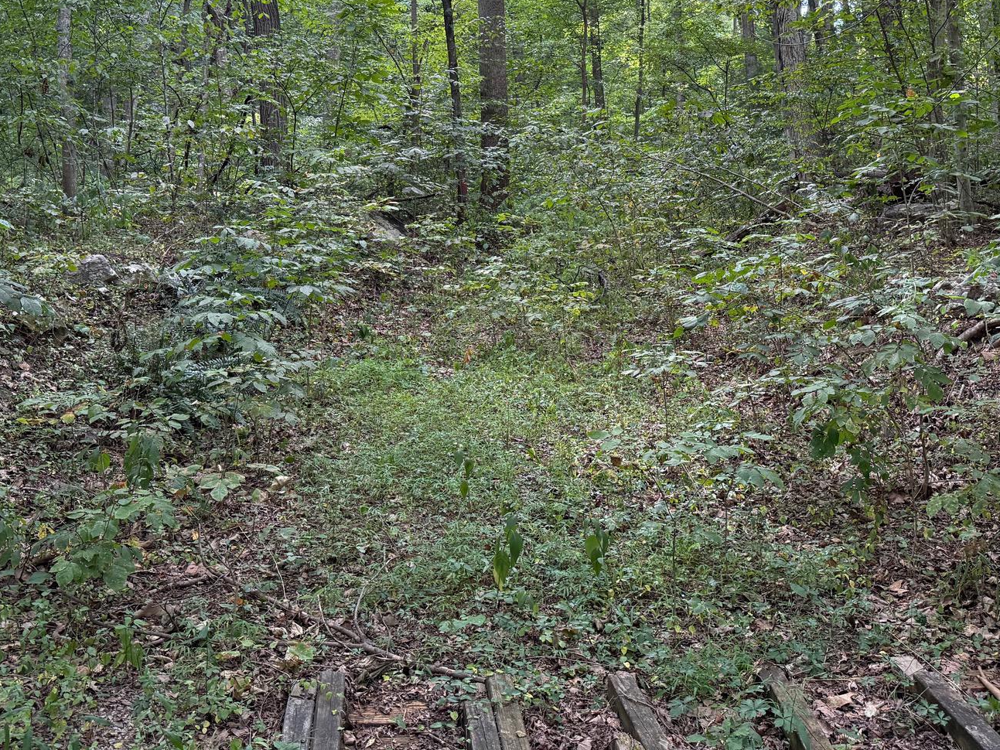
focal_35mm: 38
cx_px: 506
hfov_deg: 49.0
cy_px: 157
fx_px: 1098
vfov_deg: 36.5
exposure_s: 1/200
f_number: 1.78
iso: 200
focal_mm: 6.76
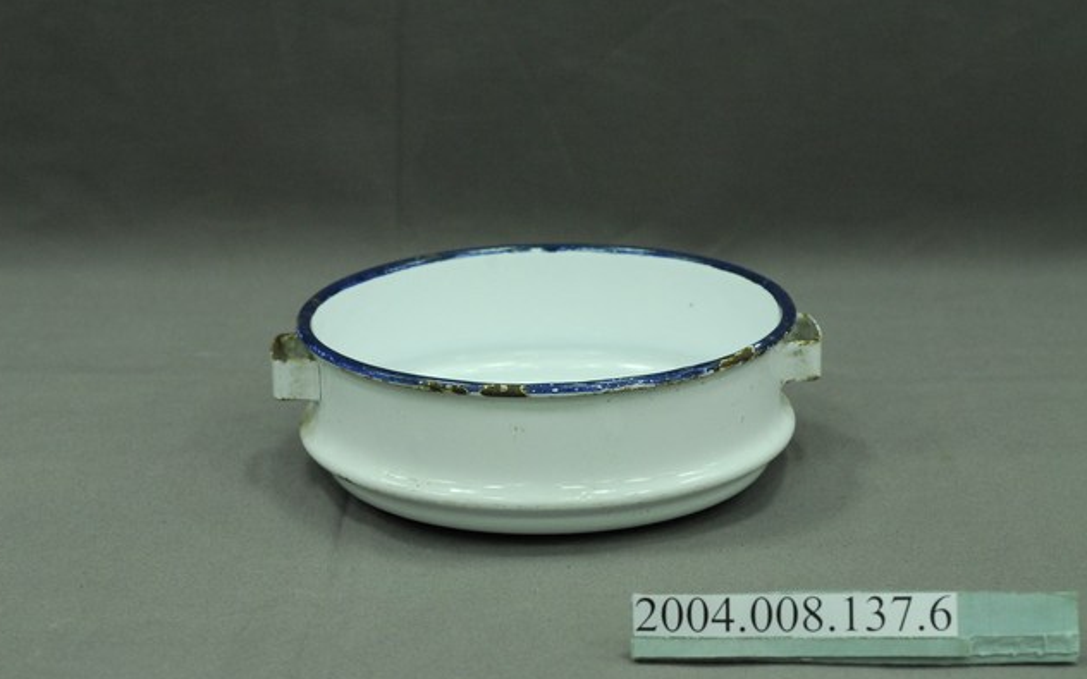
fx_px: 2755
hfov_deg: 22.3
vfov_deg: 14.1
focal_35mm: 93
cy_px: 351
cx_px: 538
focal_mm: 60
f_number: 10
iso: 1000
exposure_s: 1/20
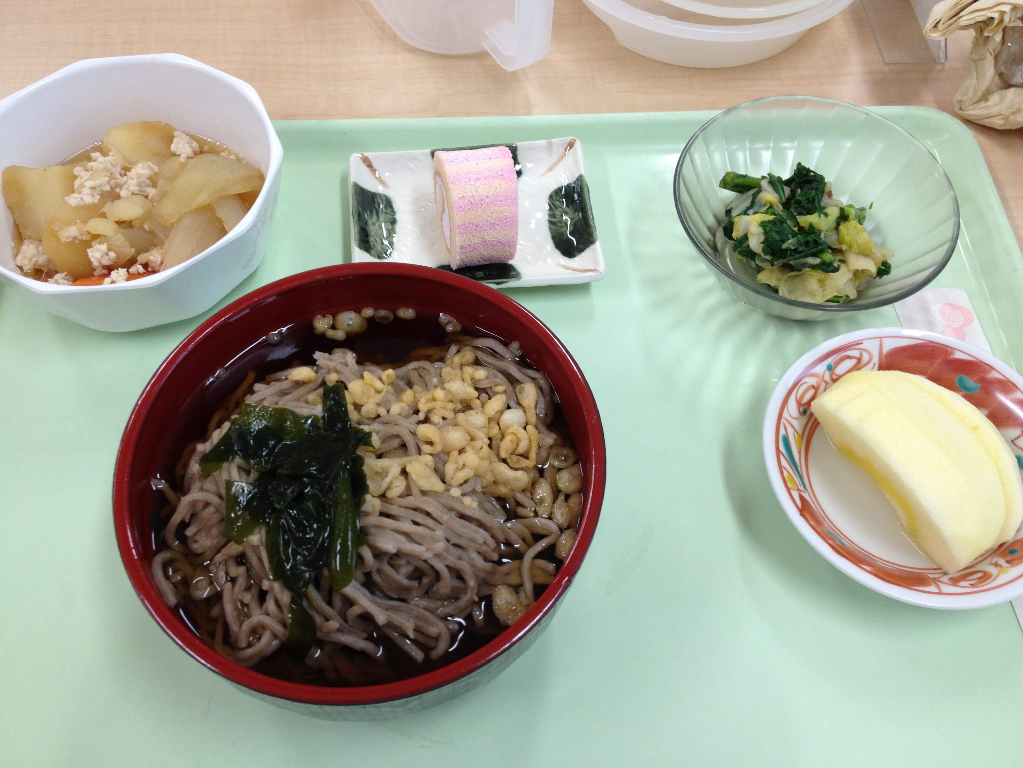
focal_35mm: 35
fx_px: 1034
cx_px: 512
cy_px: 384
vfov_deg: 40.7
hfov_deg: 52.6
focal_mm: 4.28
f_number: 2.4
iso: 80
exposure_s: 1/40
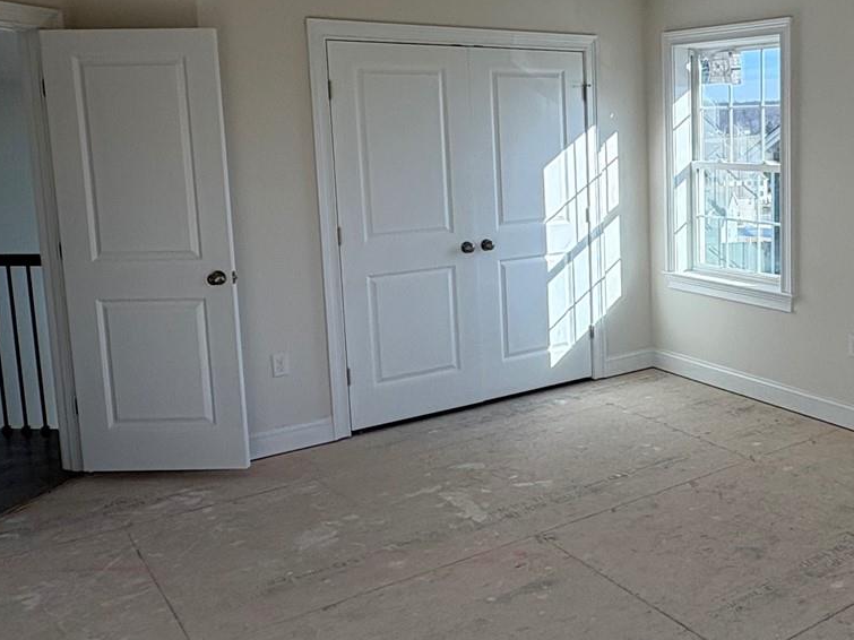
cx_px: 709
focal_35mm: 38
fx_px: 937
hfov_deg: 45.9
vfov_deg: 37.5
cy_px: 242
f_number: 2.2
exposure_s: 1/652
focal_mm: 2.22
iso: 50
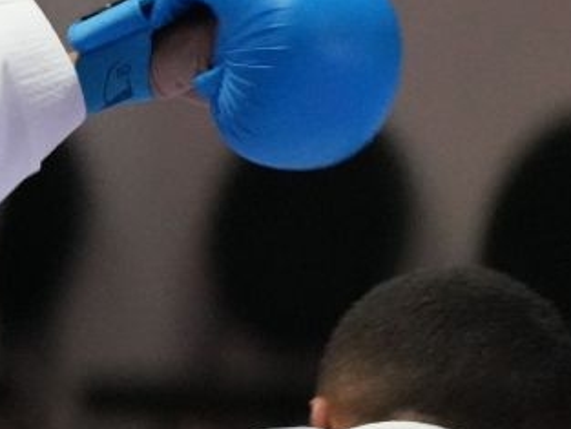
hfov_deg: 2.6
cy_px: 274
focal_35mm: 747
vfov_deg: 2.0
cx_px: -1058
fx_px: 12327
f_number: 2.8
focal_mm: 135
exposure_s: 1/800
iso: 10000
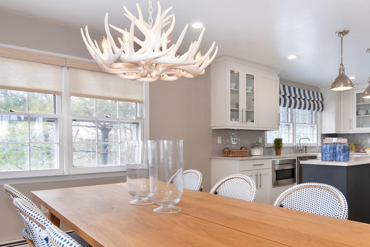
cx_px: 212
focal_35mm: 26
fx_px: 265
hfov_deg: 69.5
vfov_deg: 49.4
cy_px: 154
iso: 640
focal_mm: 11
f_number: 11
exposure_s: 1/50
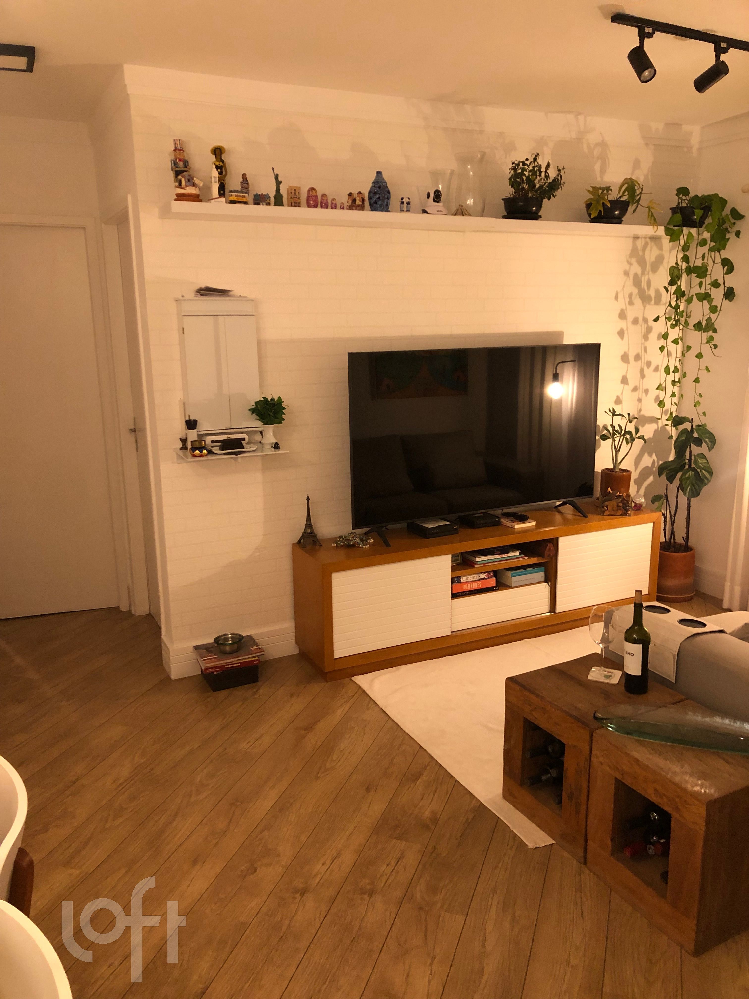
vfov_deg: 63.4
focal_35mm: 28
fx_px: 808
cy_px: 500
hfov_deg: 49.7
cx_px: 374
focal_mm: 4
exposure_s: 1/7
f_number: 1.8
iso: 100
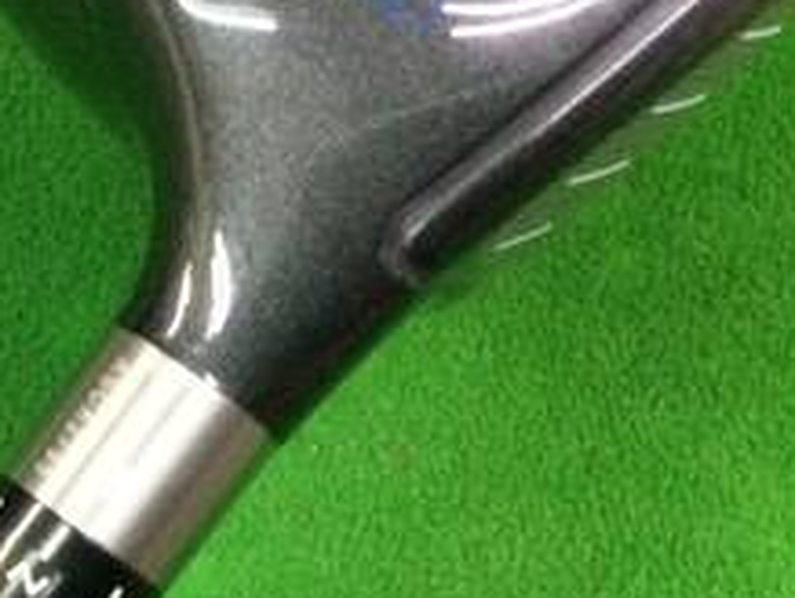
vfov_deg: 16.1
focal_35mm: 91
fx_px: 2092
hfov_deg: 19.9
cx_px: -212
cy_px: 503
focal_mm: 3.3
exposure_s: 1/30
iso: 200
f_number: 2.4
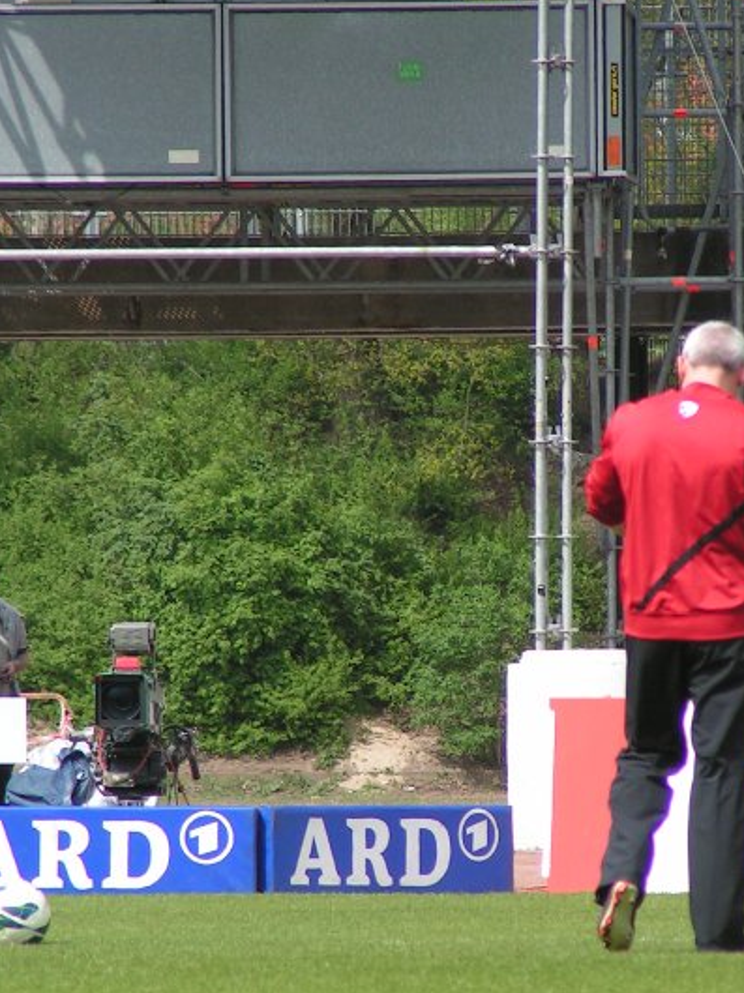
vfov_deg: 3.5
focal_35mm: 574
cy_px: 521
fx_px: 16463
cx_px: 424
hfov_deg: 2.6
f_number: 3.5
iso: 50
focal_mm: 58
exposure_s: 1/640
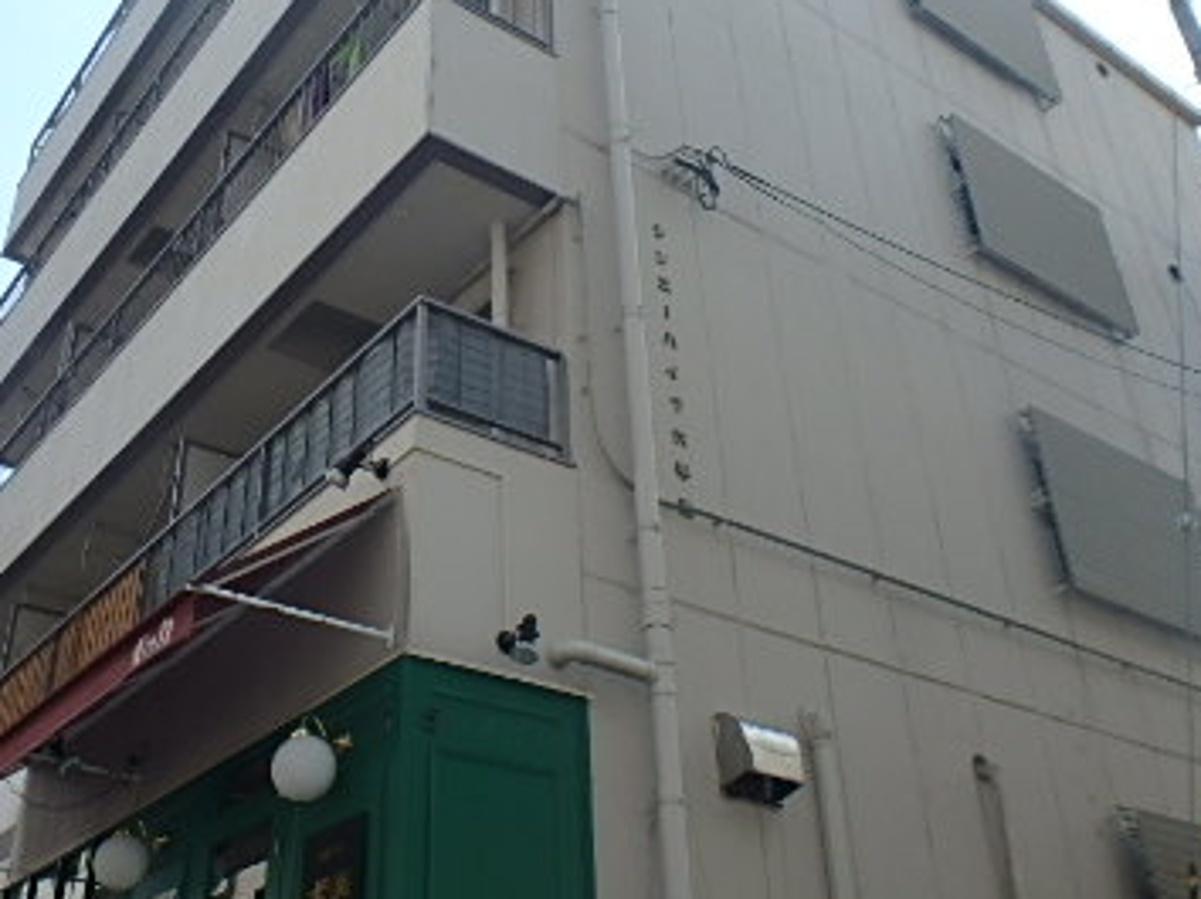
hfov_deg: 48.9
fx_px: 1318
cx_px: 543
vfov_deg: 37.7
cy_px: 414
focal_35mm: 38
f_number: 3.5
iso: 125
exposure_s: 1/1000
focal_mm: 3.7
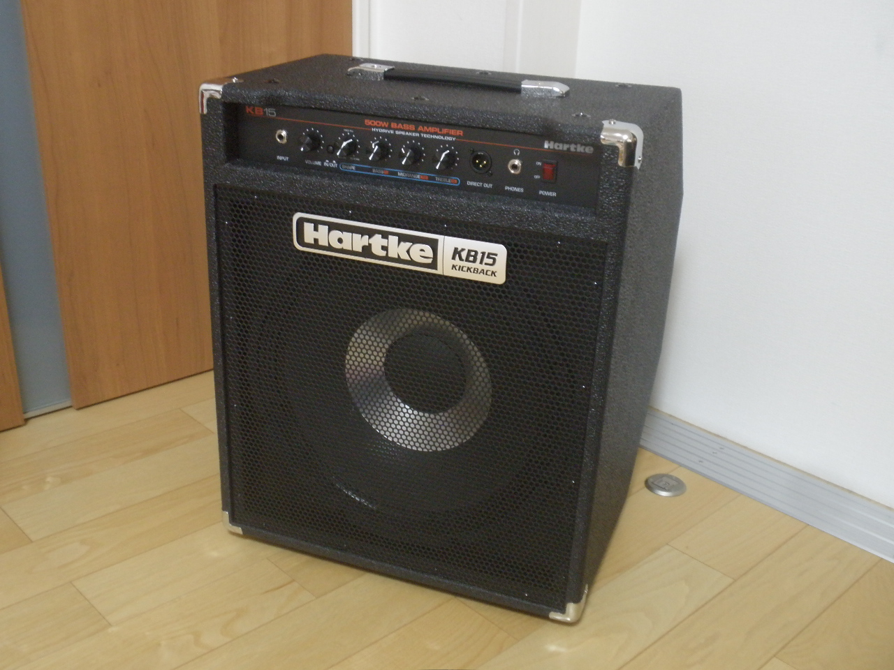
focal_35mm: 40
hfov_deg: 46.8
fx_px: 1033
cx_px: 447
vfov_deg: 36.0
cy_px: 335
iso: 200
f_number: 3.7
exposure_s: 1/6
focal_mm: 7.1
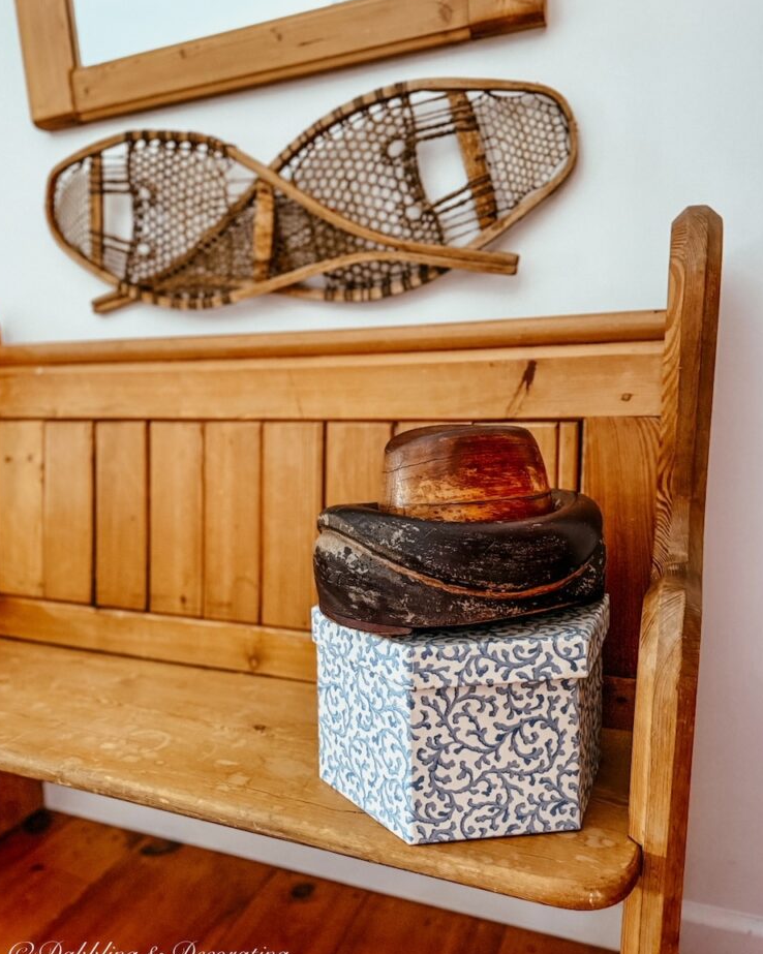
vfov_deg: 66.0
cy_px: 463
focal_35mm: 26
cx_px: 369
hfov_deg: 54.9
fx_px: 734
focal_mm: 6.76
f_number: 1.8
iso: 800
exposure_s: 1/50
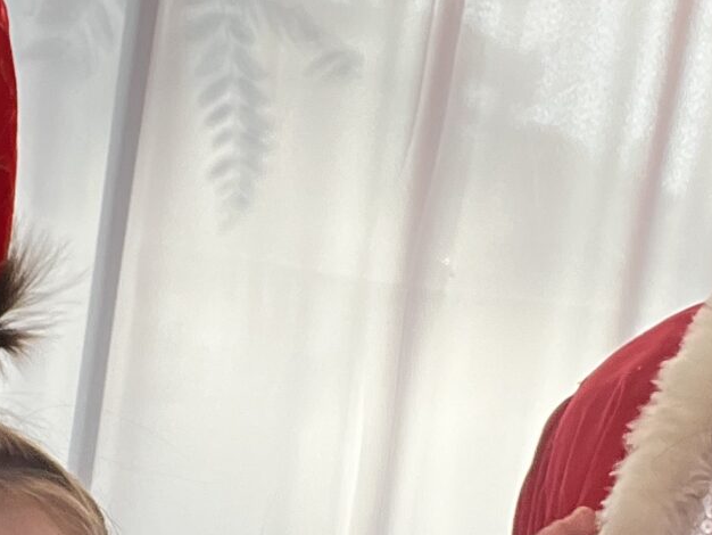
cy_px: 508
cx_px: 249
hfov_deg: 20.8
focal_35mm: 94
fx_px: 1934
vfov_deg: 15.5
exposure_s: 1/121
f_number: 2.2
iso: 80
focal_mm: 2.71
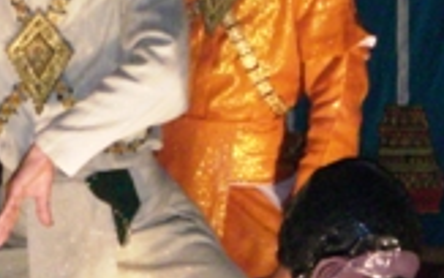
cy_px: -82
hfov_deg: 6.3
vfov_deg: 3.9
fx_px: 4019
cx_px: 52
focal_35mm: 332
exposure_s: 1/60
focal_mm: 18.9
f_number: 5.9
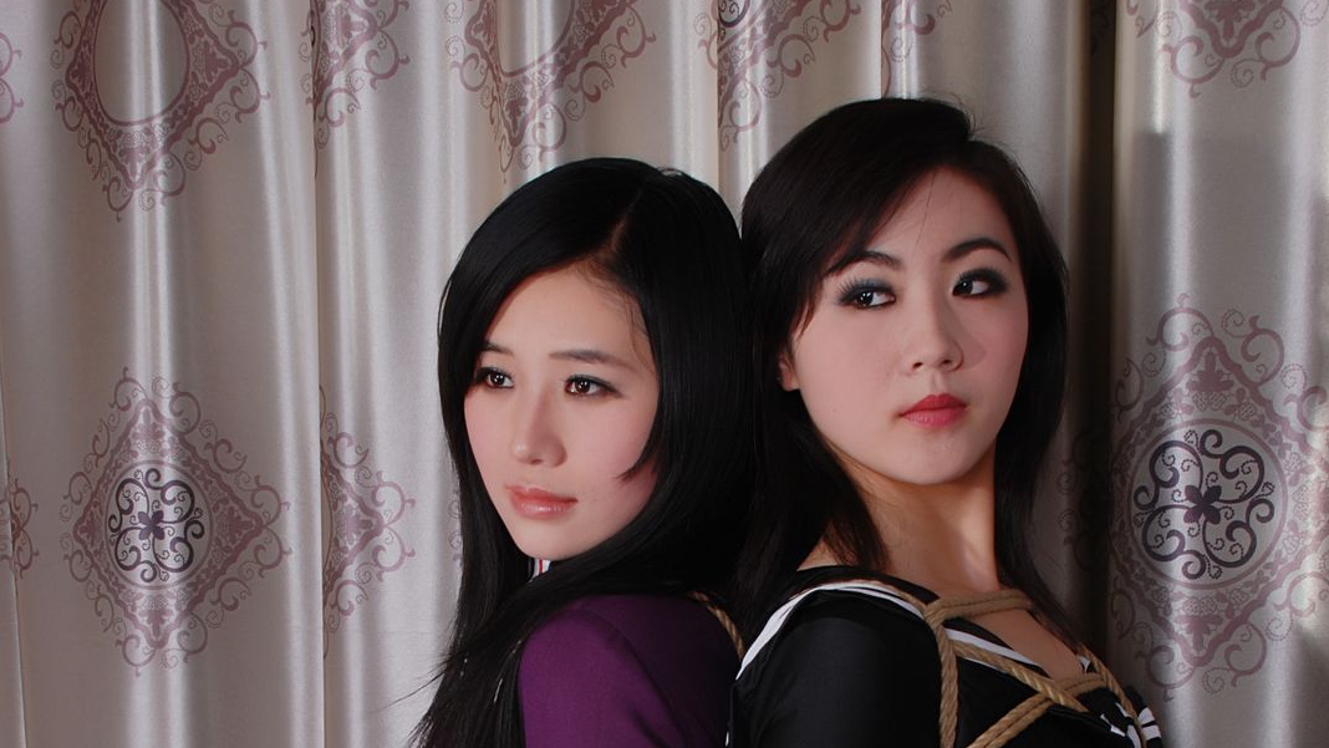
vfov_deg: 17.4
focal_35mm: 66
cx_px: 665
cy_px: 890
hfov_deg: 31.9
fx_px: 2326
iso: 100
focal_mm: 28
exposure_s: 1/8
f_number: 10
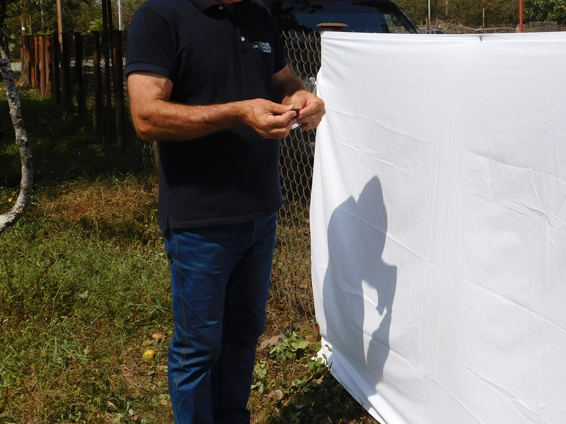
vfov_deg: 23.6
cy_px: 202
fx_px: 1014
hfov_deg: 31.1
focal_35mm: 62
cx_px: 357
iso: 125
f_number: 7
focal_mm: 6.3
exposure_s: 1/500
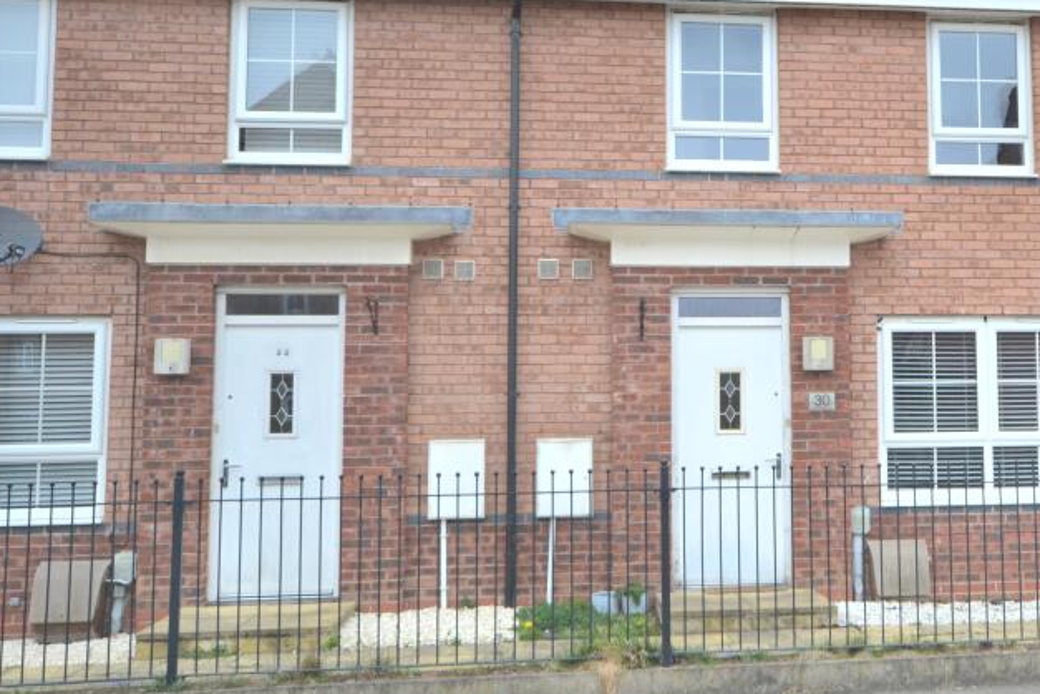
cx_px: 833
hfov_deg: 38.8
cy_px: 270
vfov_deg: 27.4
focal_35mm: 49
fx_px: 1415
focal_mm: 20
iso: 220
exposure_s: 1/125
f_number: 5.6
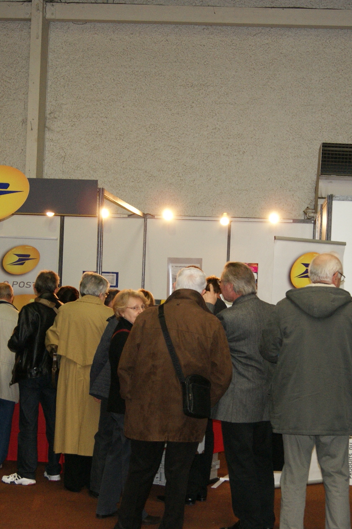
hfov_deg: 20.0
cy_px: 264
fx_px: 998
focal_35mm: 68
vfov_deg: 29.7
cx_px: 148
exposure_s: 1/60
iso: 400
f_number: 4.5
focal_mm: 30
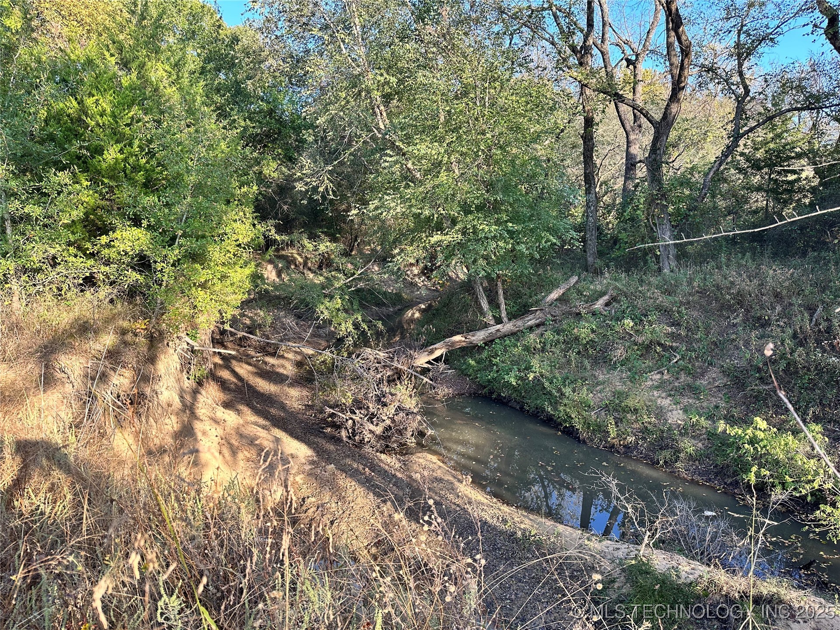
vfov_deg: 56.8
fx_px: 582
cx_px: 420
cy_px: 315
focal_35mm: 24
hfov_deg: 71.6
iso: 80
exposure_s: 1/446
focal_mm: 6.86
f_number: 1.78
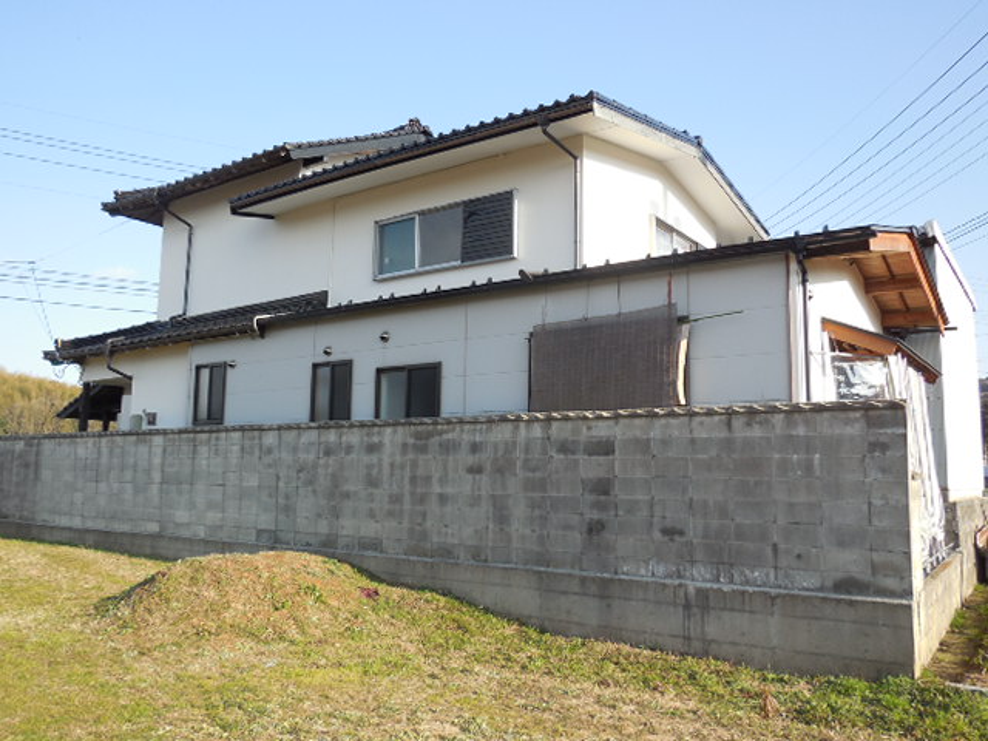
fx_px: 856
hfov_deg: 60.0
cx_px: 494
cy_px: 370
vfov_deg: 46.8
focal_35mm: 30
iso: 125
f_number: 3.2
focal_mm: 5.3
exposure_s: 1/500
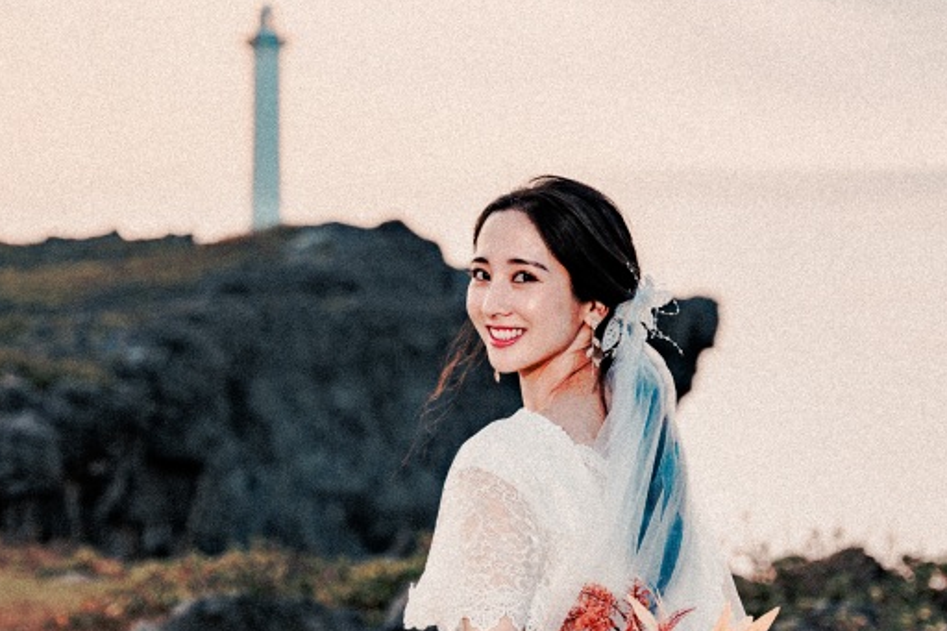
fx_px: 2377
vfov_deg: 15.1
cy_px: 399
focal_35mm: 90
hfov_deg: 22.3
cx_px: 220
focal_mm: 57.9
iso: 200
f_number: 2.8
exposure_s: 1/1250
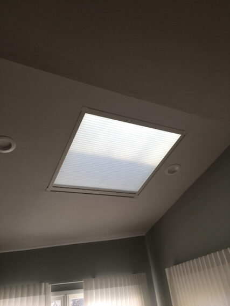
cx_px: 115
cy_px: 153
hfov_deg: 48.2
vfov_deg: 61.7
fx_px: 257
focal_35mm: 29
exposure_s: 1/122
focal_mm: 4.15
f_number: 2.2
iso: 25
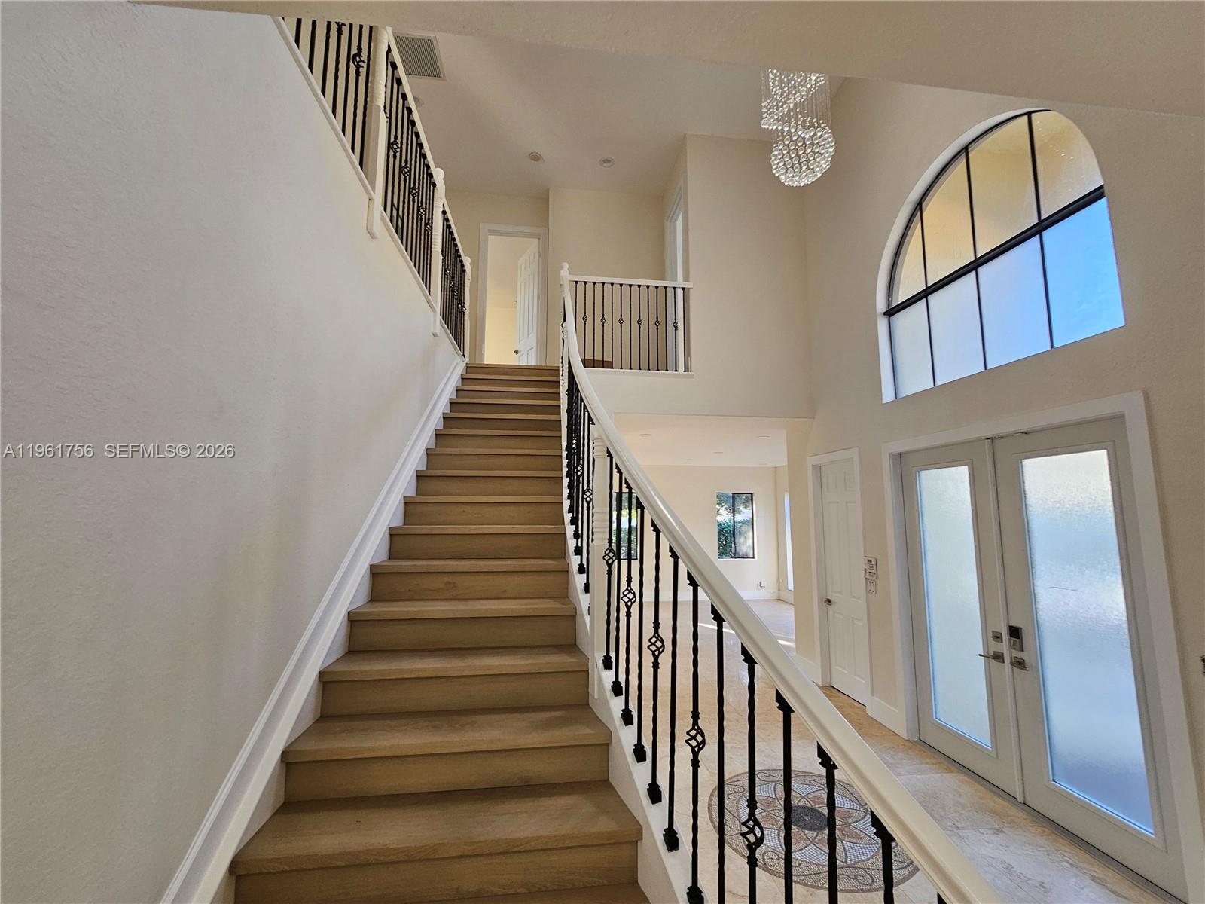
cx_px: 602
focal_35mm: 13
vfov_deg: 89.9
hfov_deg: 106.2
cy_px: 452
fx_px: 453
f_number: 2.2
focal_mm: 2.2
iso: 80
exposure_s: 1/60
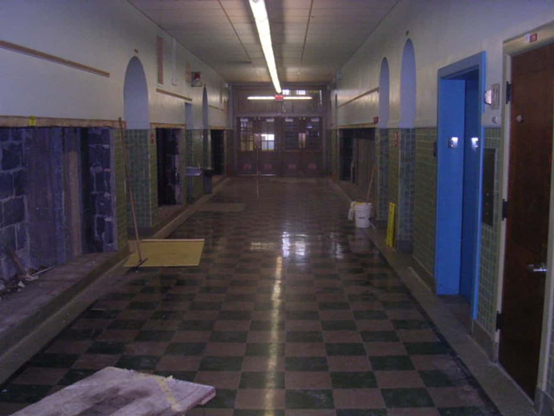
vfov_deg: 37.7
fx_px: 608
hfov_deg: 49.0
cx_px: 277
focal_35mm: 38
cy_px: 208
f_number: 2.8
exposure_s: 1/60.1
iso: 400
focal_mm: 5.8
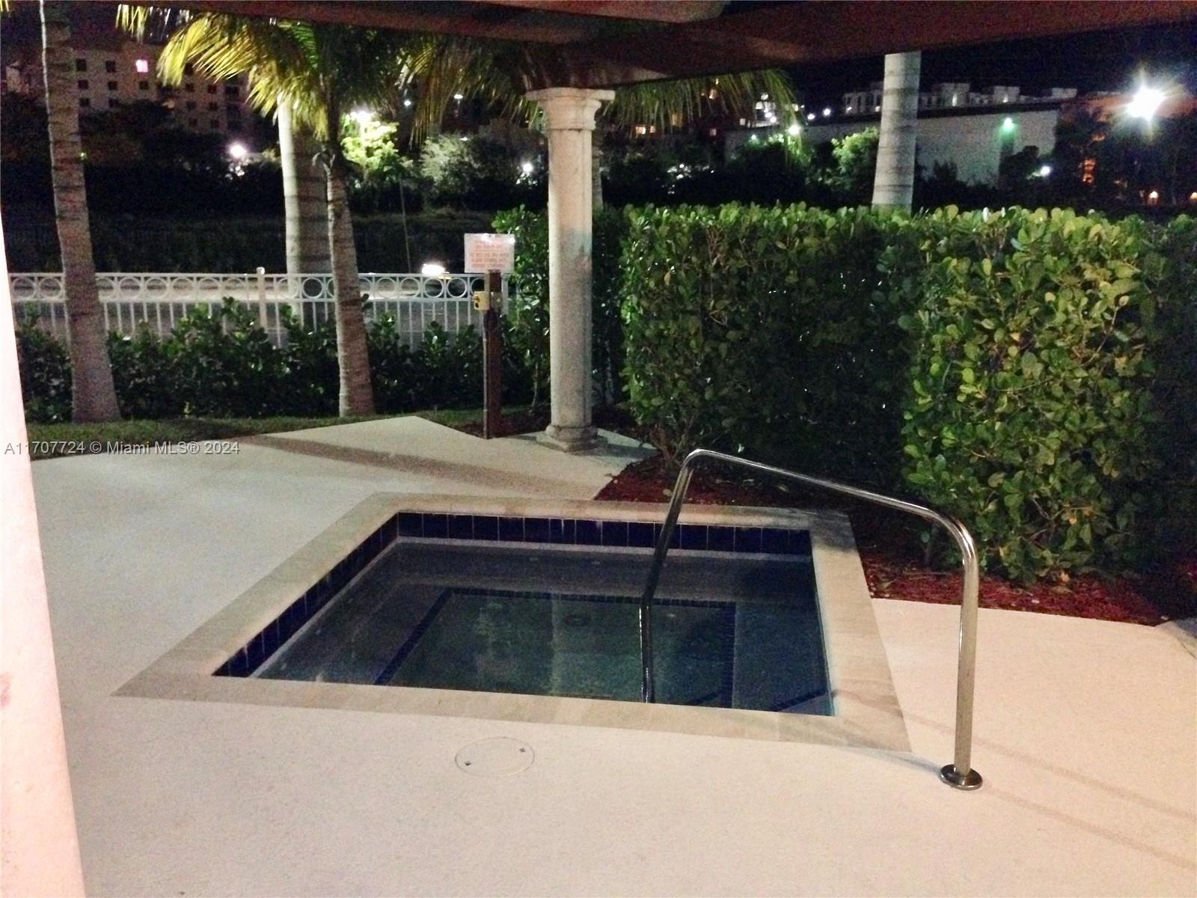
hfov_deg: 55.4
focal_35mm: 33
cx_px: 598
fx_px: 1141
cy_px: 449
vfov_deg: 42.9
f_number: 2.4
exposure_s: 1/16
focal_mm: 4.12
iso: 800
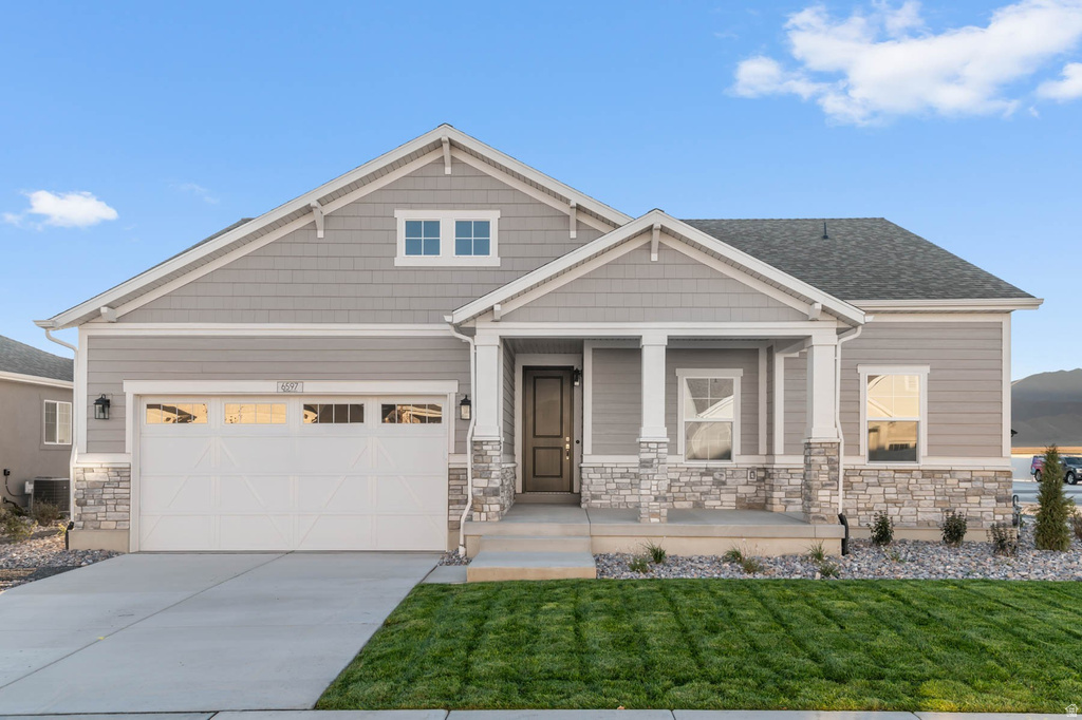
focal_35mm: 26
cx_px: 541
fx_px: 781
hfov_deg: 69.4
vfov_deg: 49.5
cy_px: 360
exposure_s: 1/40
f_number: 8
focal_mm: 26
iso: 320
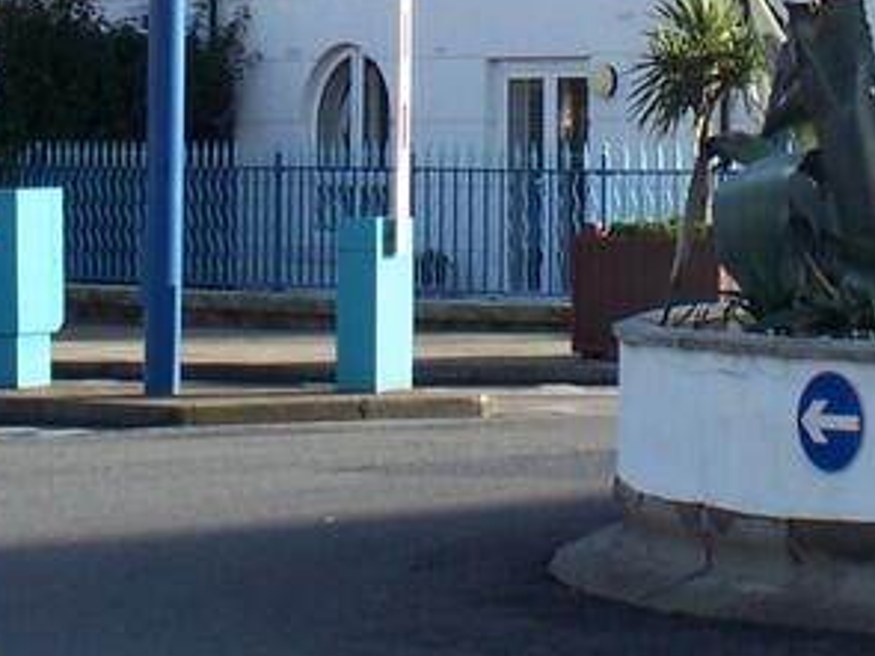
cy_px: -318
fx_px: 5357
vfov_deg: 6.9
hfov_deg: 9.3
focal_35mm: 212
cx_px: 955
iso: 64
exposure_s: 1/250
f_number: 4.1
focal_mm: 9.9
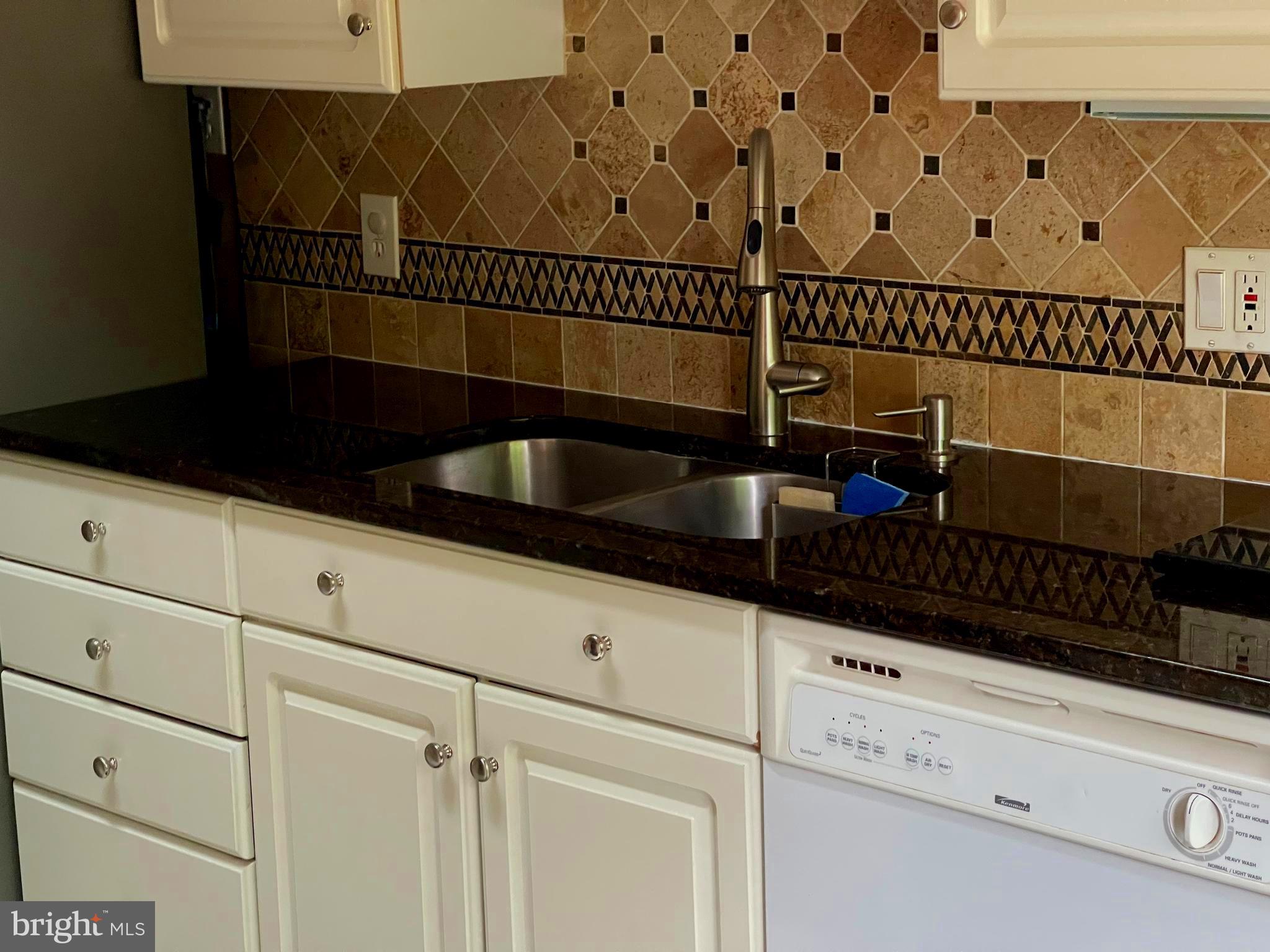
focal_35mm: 64
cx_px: 635
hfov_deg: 30.3
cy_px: 476
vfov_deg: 22.9
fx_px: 2348
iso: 400
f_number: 2.2
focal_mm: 7.5
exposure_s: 1/60
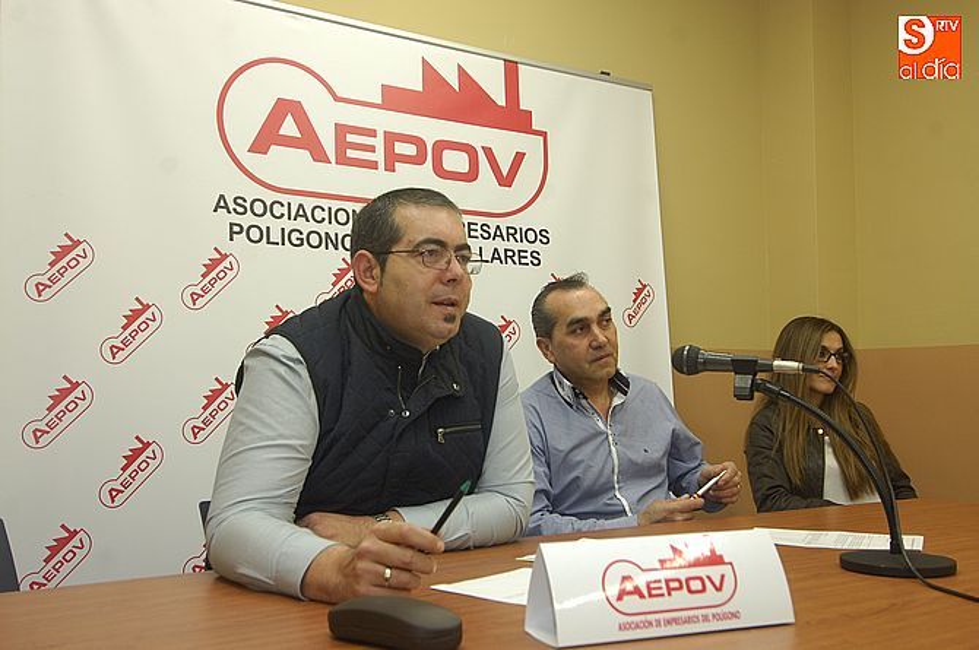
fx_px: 978
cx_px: 490
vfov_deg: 36.8
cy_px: 325
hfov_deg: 53.2
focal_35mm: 36
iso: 500
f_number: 4.5
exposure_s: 1/80
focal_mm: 24
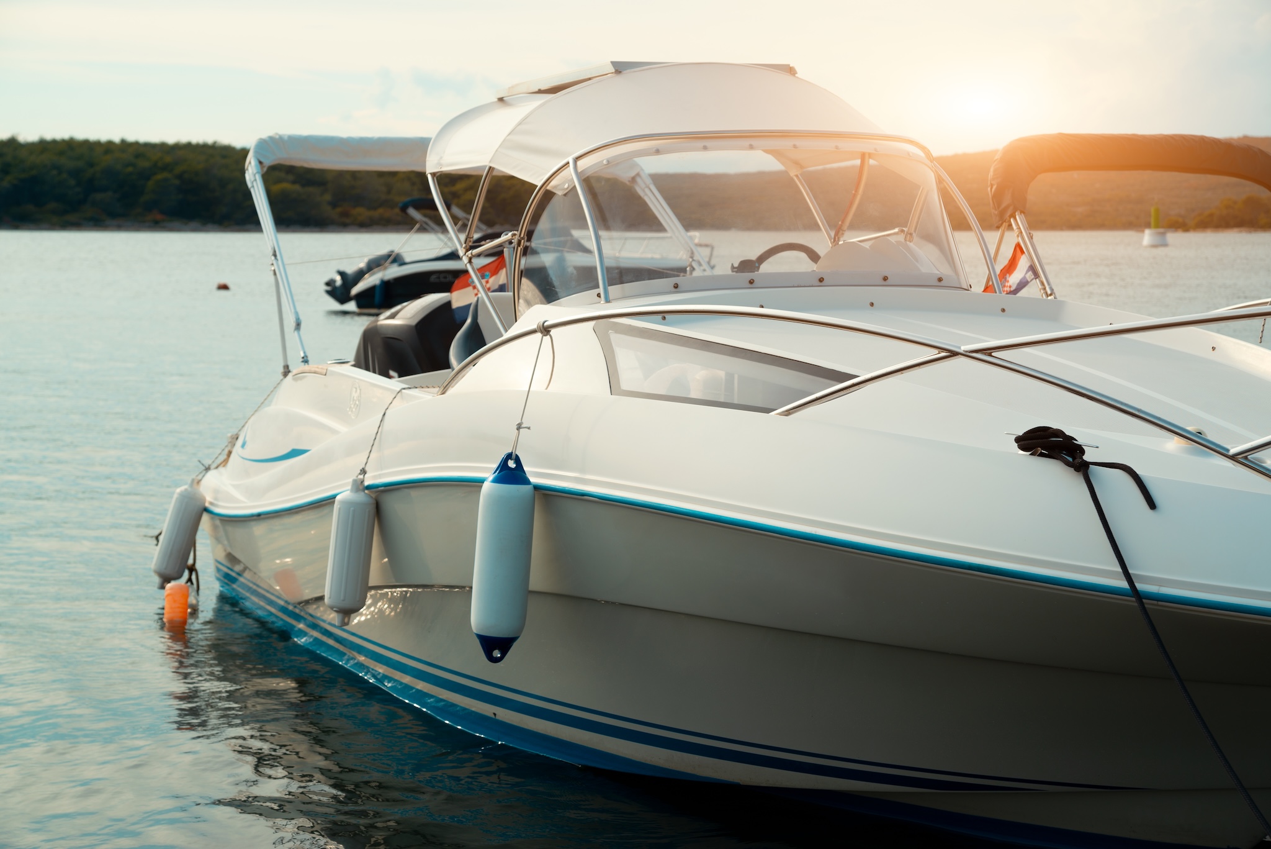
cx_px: 636
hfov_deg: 32.4
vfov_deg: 21.9
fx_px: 2190
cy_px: 424
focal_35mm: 62
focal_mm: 62
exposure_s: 1/400
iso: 100
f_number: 6.3
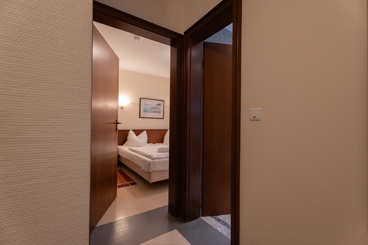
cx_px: 184
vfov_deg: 73.8
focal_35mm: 16
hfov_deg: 96.7
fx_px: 164
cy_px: 122
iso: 100
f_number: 7.1
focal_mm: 16
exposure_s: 1/2
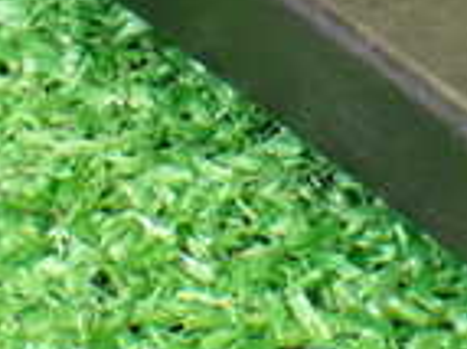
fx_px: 3518
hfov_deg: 7.6
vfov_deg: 5.6
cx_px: 428
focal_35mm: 261
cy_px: -232
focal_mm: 11.09
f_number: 3.6
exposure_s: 1/60
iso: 800
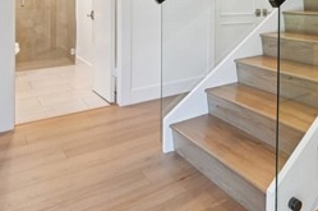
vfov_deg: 33.6
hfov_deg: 44.8
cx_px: 321
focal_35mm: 36
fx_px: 317
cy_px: 1
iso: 320
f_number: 8
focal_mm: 14
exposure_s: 1/8
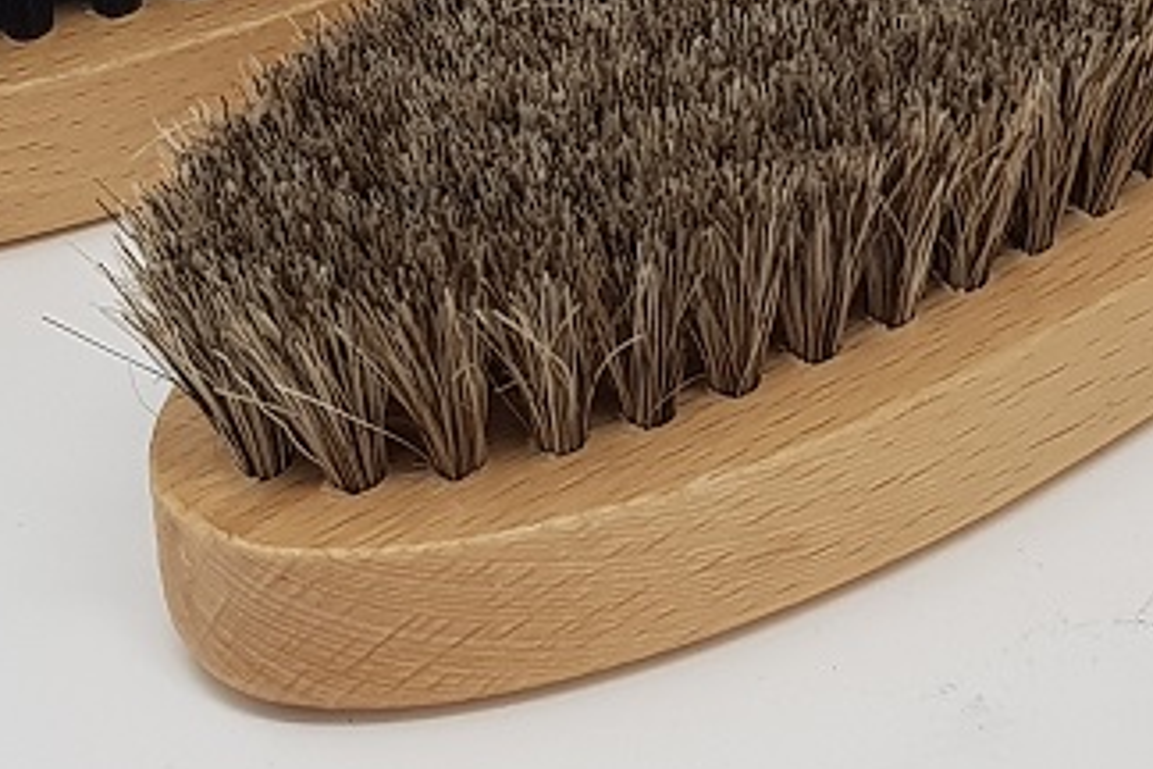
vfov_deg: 17.5
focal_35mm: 75
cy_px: -87
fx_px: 2402
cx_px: 993
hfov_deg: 26.3
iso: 40
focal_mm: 4.2
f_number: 1.7
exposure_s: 1/220
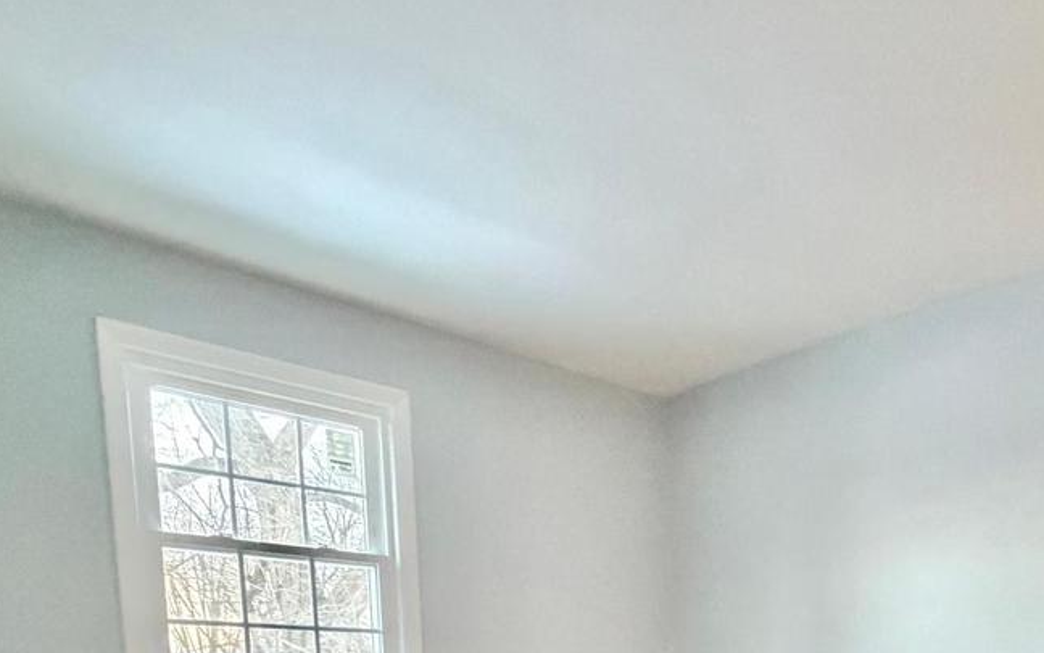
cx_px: 738
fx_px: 939
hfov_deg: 56.2
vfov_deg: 31.2
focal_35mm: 33
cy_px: 814
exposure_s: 1/60
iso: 1250
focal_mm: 2.22
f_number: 2.2
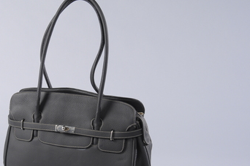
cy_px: 98
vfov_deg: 14.8
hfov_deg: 22.1
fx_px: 638
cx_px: 79
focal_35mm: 92
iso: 200
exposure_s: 1/125
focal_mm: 42
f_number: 13
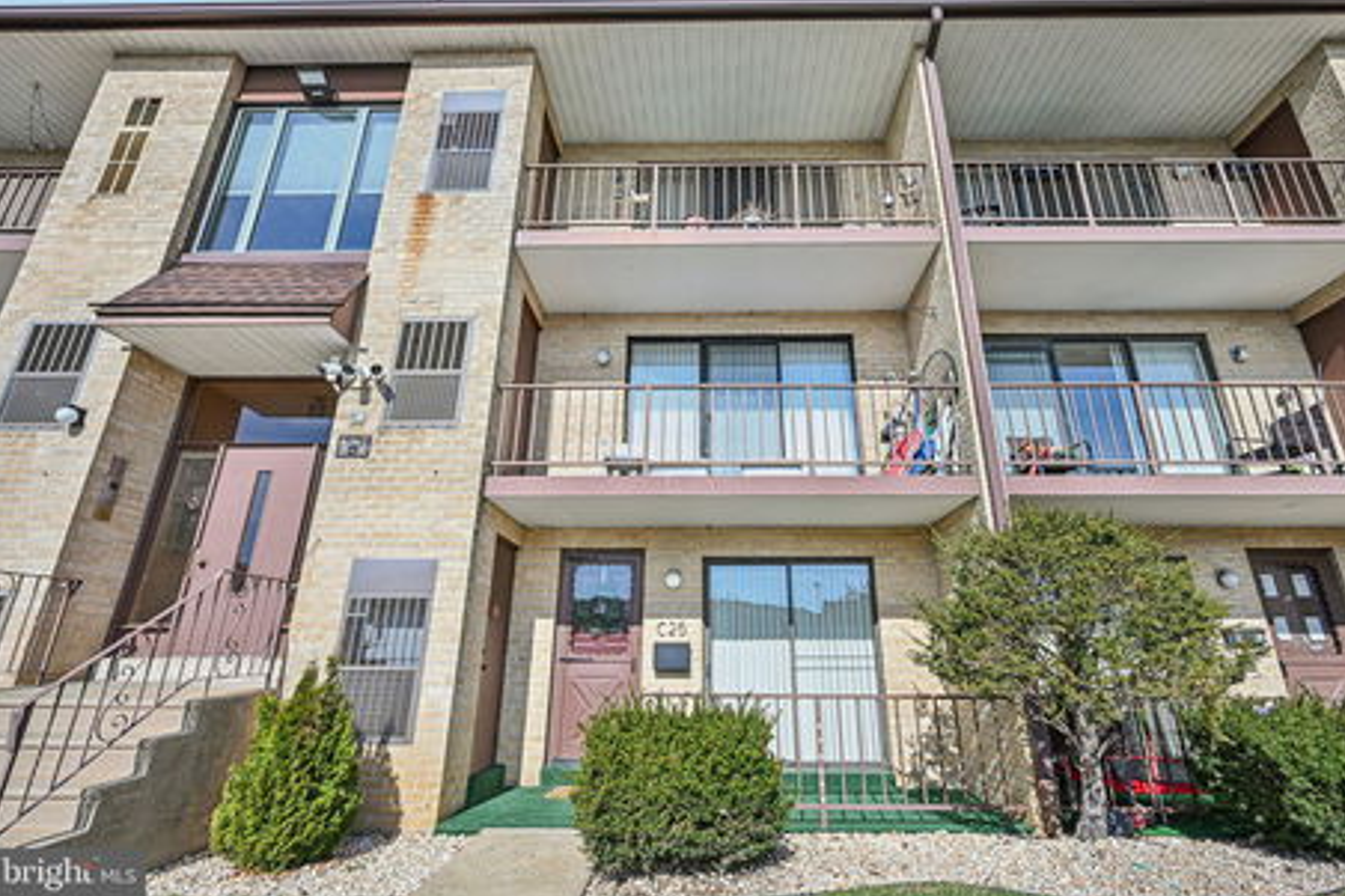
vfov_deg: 70.3
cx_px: 705
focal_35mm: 17
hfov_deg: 93.2
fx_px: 635
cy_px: 423
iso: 400
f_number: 8
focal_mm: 16
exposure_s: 1/640
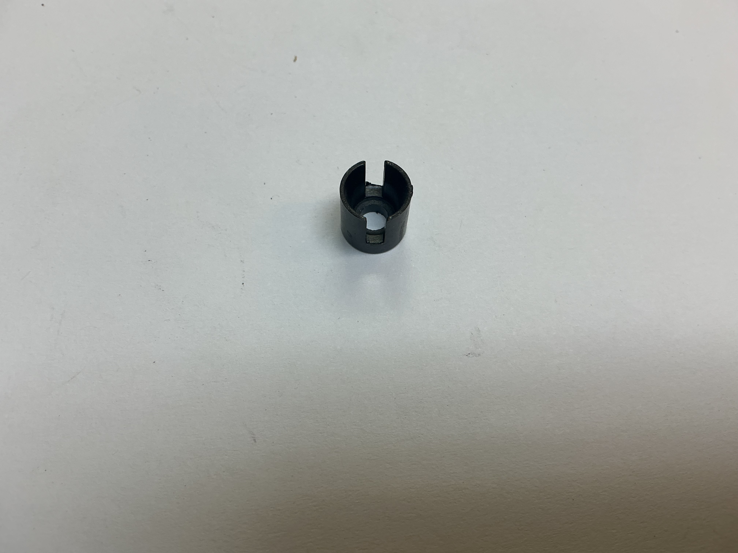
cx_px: 369
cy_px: 276
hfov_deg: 61.7
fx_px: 618
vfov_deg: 48.2
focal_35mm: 29
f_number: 1.8
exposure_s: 1/120
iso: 25
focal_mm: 3
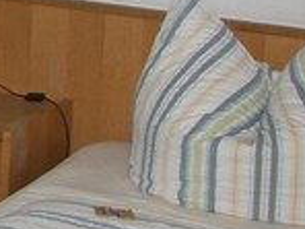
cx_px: -244
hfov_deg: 12.6
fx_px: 1260
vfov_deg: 10.3
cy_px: 17
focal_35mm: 143
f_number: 2.8
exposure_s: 1/30
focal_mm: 6
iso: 100
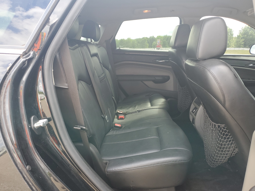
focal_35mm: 26
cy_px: 96
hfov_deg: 67.3
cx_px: 128
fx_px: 192
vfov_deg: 53.1
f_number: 1.5
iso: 50
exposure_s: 1/135
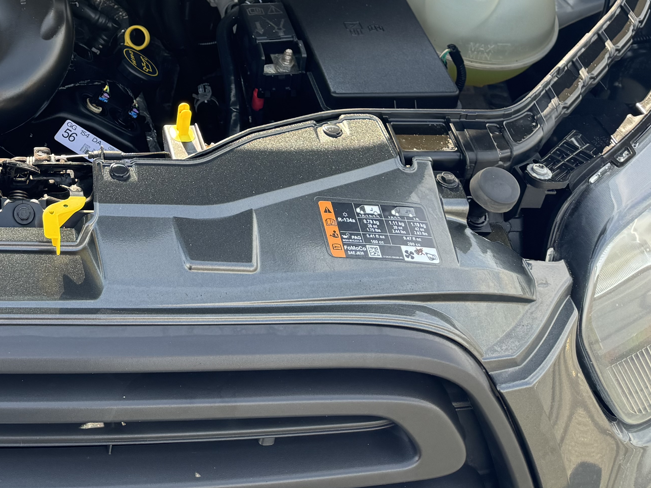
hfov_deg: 32.5
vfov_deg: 25.5
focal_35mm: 53
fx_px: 997
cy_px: -46
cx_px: -35
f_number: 1.78
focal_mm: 6.76
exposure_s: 1/338
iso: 80
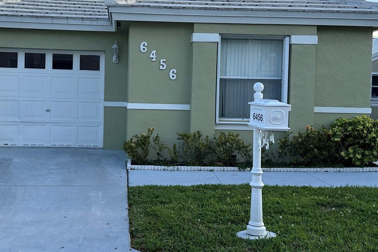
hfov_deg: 42.5
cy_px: 103
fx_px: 483
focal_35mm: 46
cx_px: 145
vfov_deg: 29.2
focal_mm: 6.86
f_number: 1.78
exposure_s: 1/2252
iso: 80
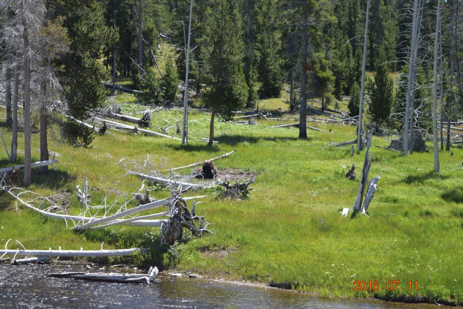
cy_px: 154
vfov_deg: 16.5
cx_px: 232
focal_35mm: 82
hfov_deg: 24.6
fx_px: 1061
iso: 200
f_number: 5.6
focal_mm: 55
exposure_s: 1/500
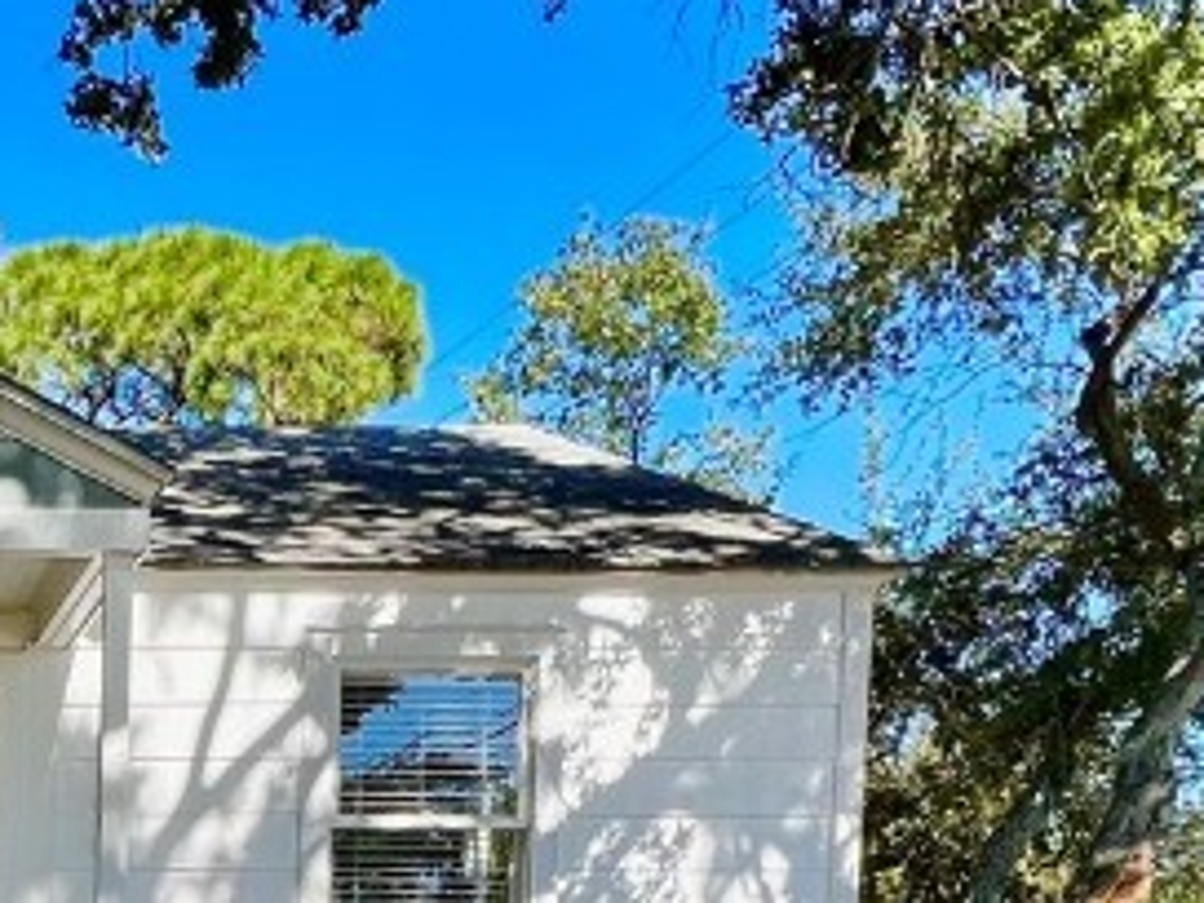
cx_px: -230
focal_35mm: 49
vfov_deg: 25.9
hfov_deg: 32.4
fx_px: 1704
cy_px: 1133
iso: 32
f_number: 1.8
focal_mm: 1.57
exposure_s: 1/649
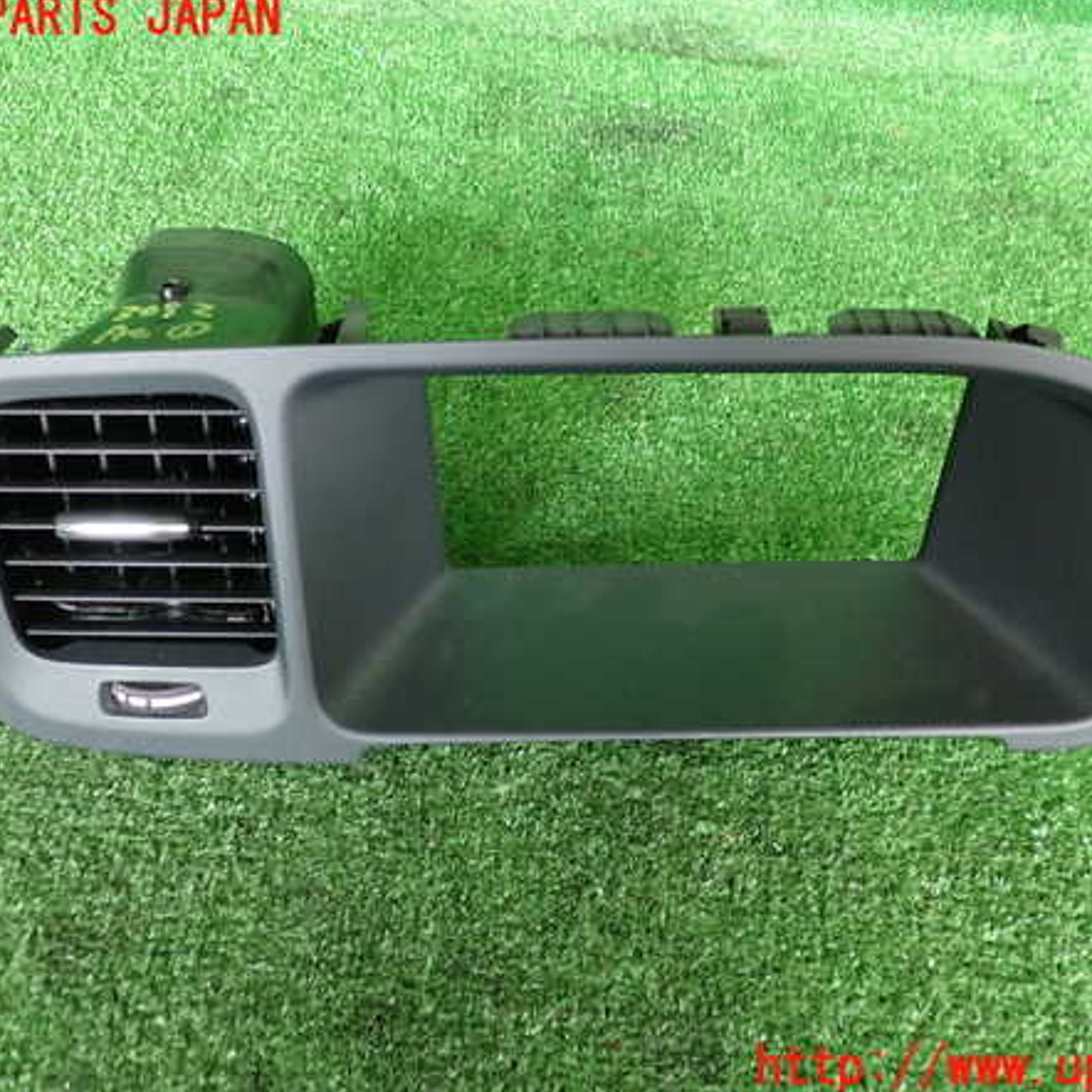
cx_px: 573
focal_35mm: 36
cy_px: 544
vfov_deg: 46.0
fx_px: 1285
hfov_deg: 46.0
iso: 200
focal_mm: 5.4
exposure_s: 1/60
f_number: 2.3
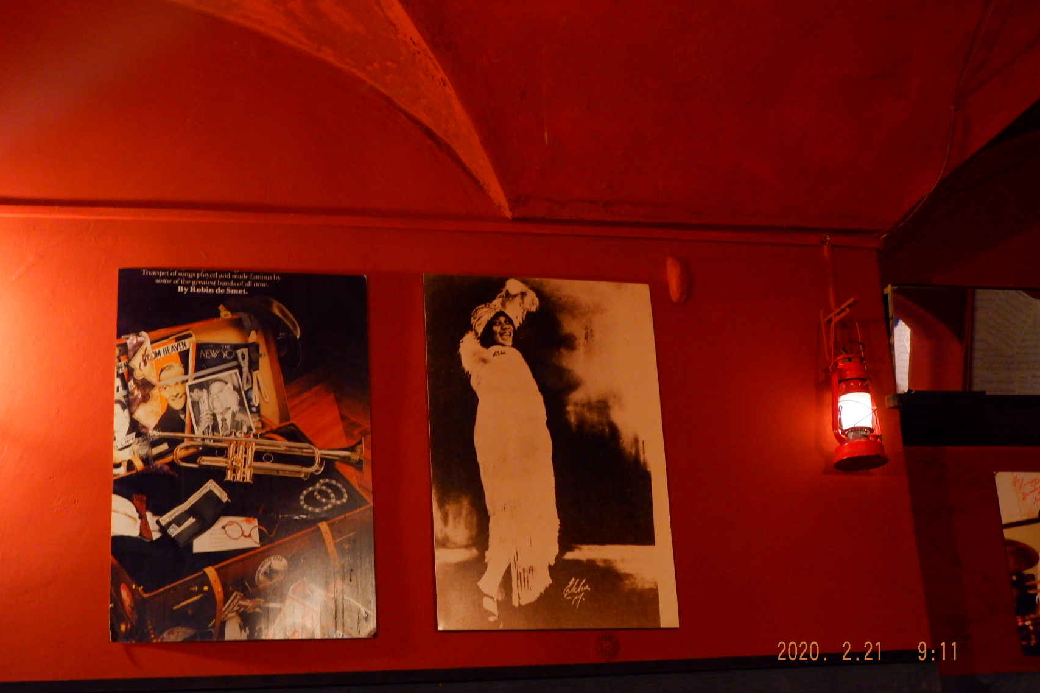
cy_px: 356
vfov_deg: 26.0
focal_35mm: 52
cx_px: 517
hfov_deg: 38.2
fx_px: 1502
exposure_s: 1/7.5
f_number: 4.9
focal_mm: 33.3
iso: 3200
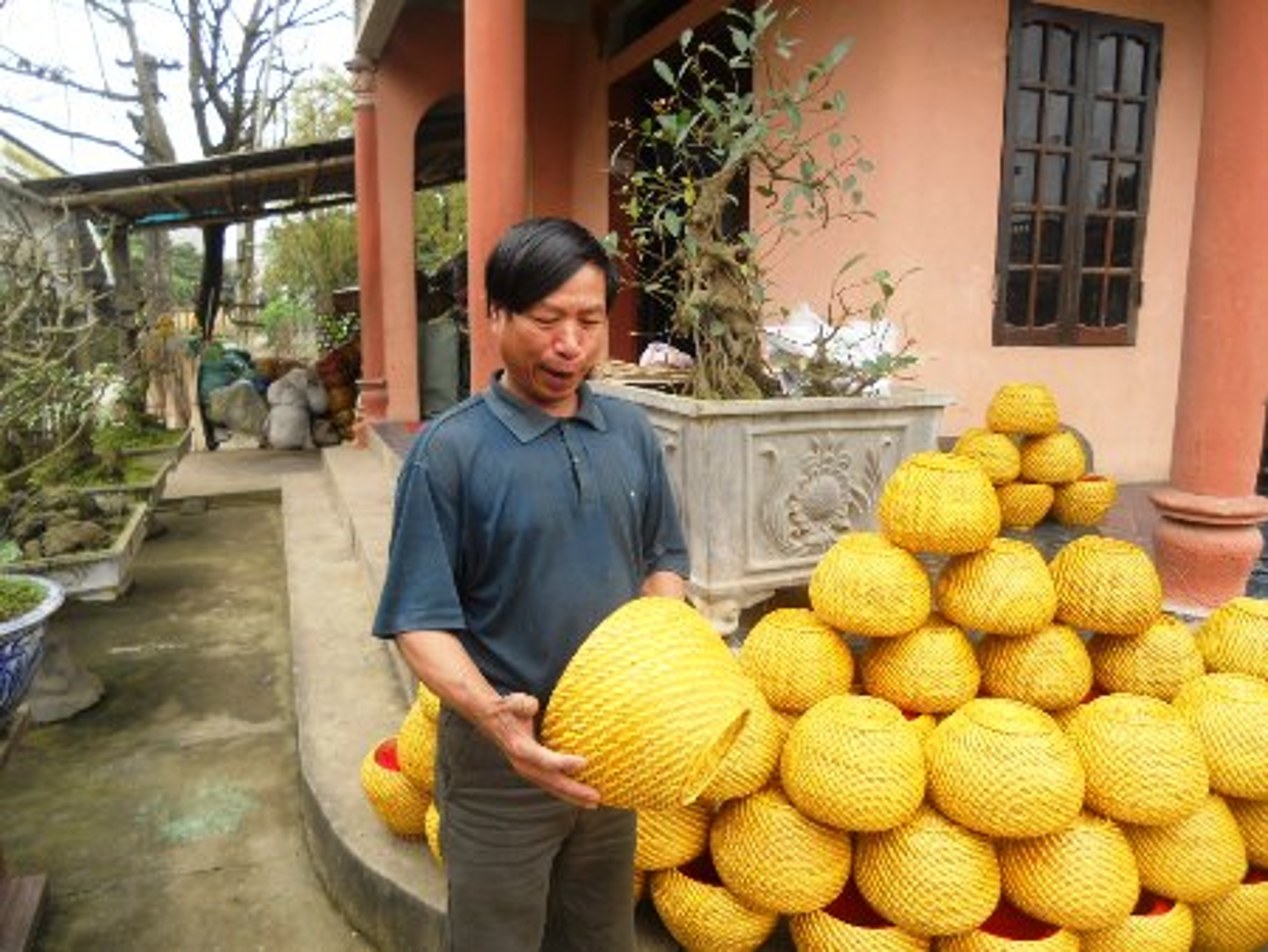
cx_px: 634
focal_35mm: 27
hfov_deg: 65.3
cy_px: 476
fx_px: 990
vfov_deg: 51.4
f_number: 3.2
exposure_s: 1/80
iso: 80
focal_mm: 4.9
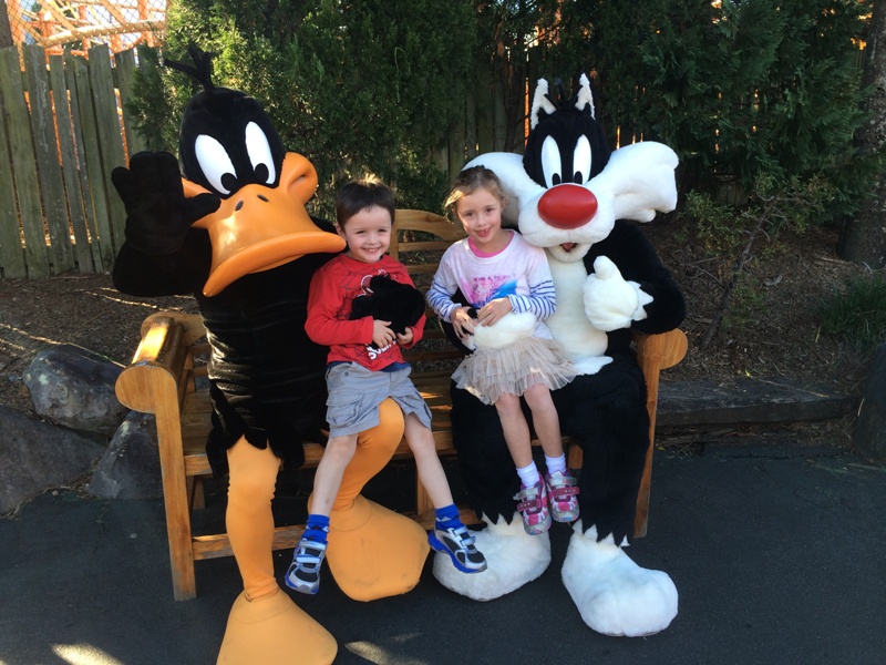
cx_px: 443
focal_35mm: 30
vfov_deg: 46.8
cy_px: 332
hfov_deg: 60.0
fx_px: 768
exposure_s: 1/120
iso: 40
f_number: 2.2
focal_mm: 4.12
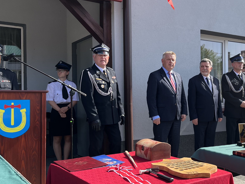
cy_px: 100
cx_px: 201
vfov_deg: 32.9
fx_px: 311
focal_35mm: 44
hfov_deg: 40.9
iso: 50
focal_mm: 5.1
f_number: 1.6
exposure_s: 1/1086
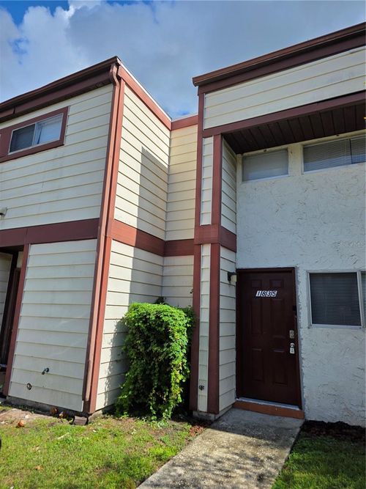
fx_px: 324
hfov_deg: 58.9
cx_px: 183
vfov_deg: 73.9
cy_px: 244
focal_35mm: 23
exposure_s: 1/5608
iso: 80
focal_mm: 6.3
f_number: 1.7
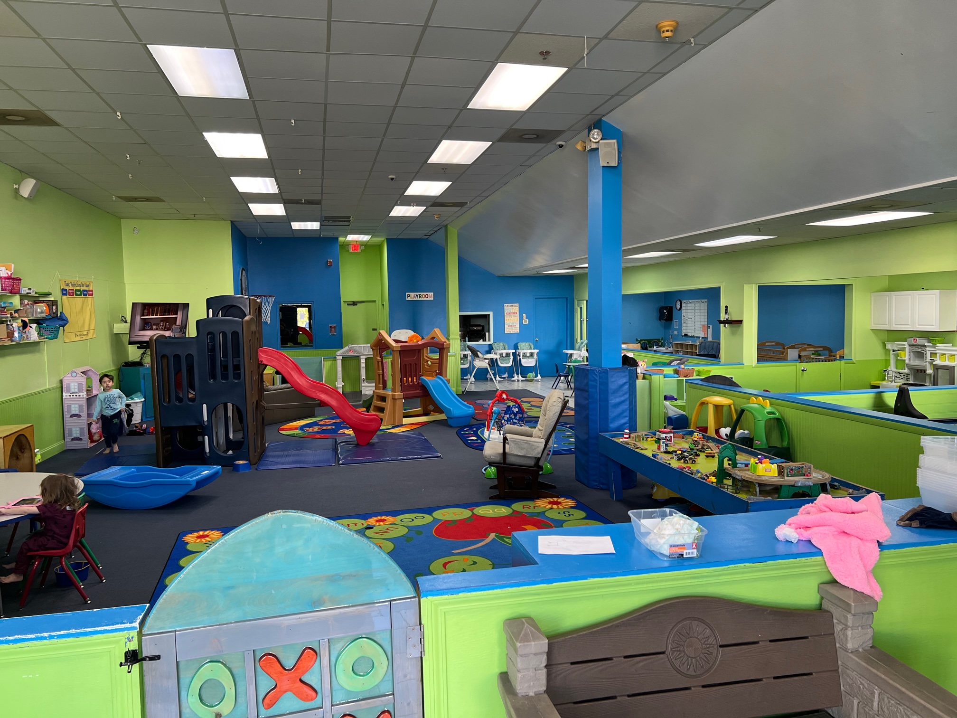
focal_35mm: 26
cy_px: 359
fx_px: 719
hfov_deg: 67.3
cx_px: 478
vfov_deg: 53.1
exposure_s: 1/120
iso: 125
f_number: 1.5
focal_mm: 5.7
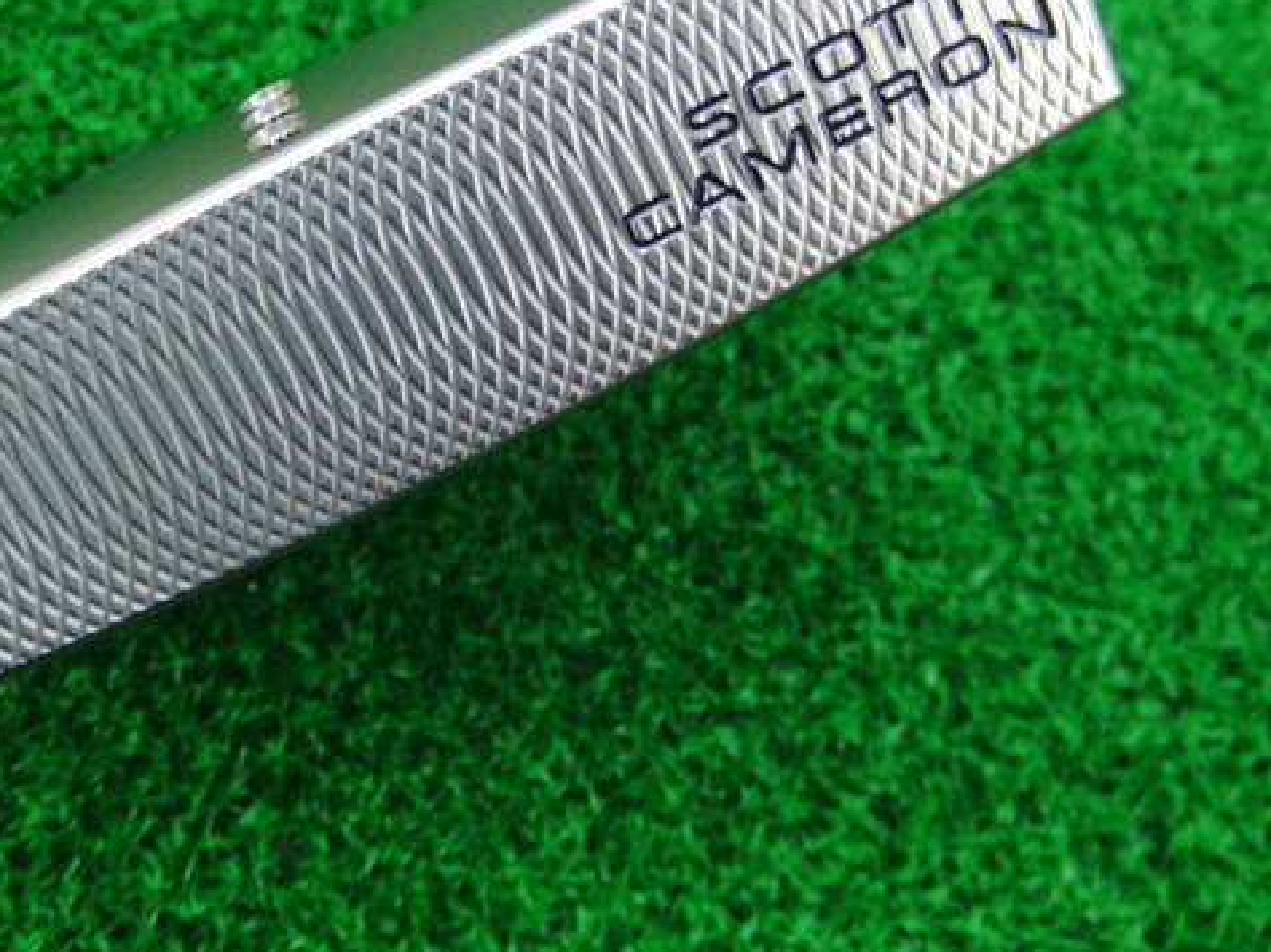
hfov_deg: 37.8
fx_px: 1835
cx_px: 416
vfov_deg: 28.9
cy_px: 327
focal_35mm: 50
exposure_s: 1/30
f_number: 3.6
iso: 400
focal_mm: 6.42
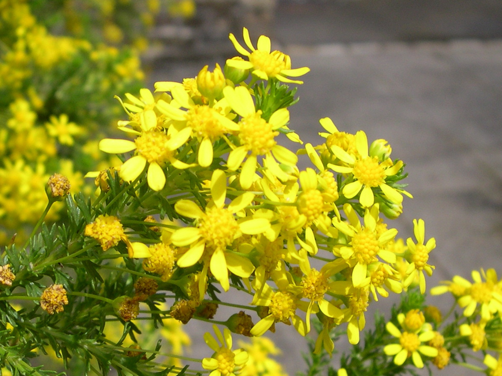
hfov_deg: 49.0
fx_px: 551
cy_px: 188
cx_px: 251
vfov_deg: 37.7
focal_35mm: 38
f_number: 7.6
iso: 100
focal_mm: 8
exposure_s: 1/246
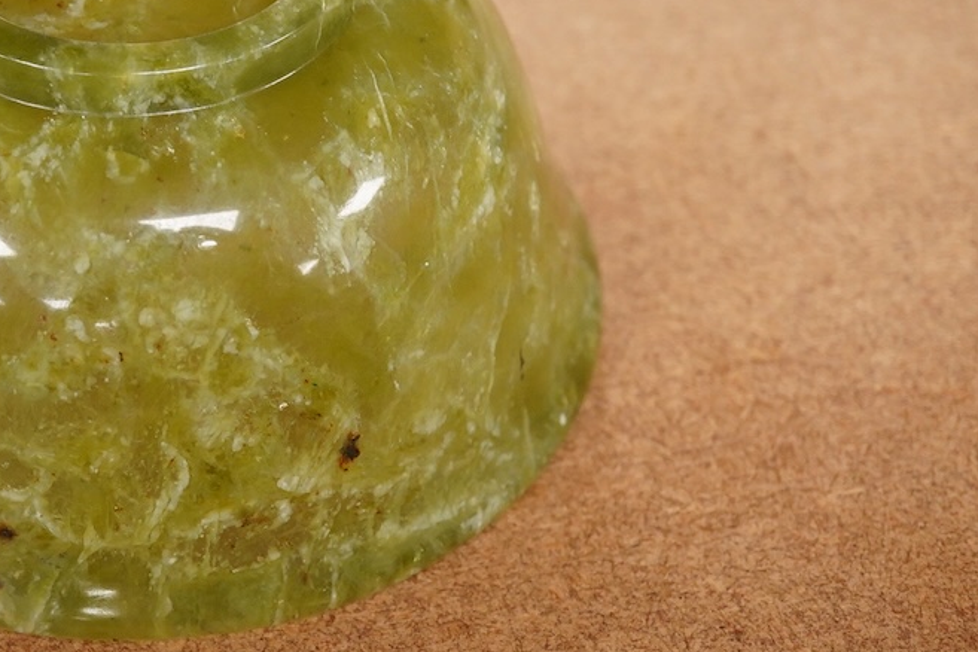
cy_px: 214
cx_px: 178
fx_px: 2092
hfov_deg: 25.8
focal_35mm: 77
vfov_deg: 17.7
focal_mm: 30
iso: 2500
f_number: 7.1
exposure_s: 1/160
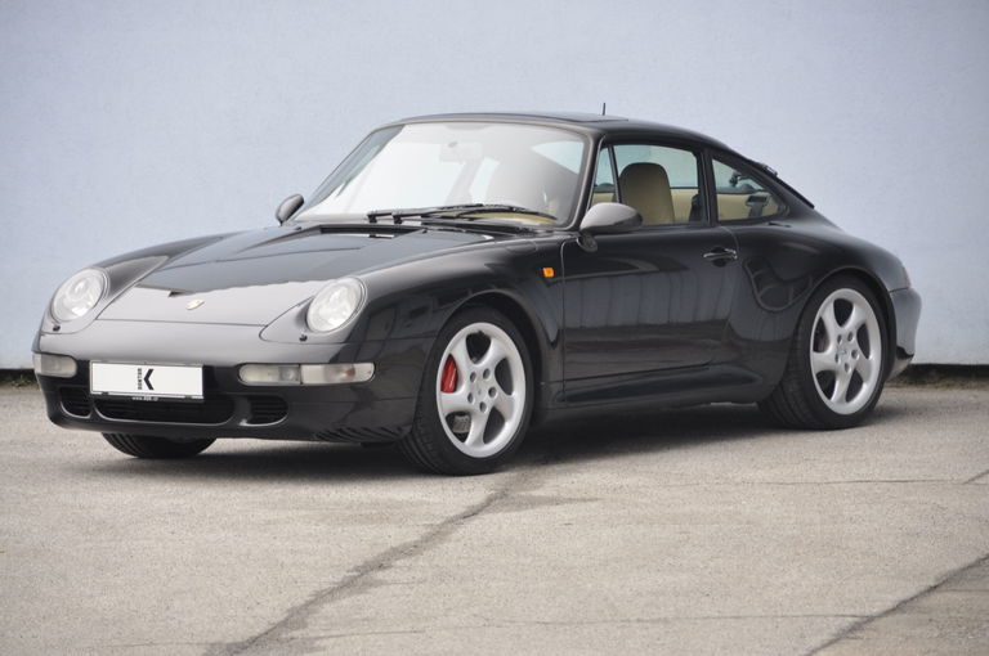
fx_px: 6379
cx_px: 494
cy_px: 328
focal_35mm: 232
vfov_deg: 5.9
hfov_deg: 8.9
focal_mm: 155
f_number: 6
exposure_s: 1/100
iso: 500
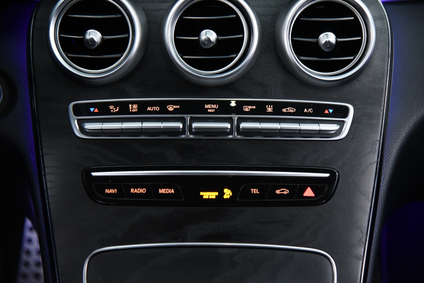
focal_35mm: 85
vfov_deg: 16.1
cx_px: 212
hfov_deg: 23.9
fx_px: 1001
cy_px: 142
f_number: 4
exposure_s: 1/20
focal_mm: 85
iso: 4000
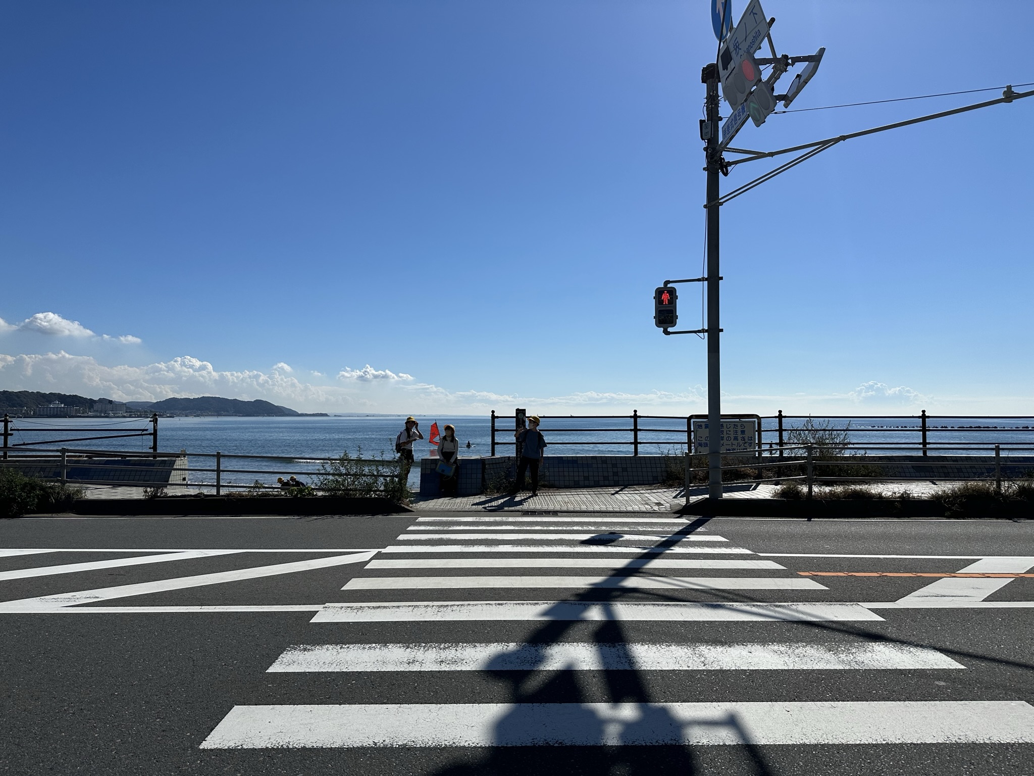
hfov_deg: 71.6
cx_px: 517
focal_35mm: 24
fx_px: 717
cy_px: 388
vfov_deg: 56.8
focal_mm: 6.86
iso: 80
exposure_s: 1/13699
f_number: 1.78
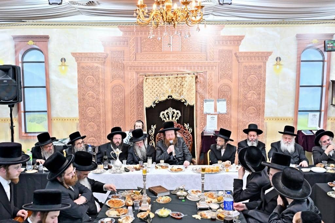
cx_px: 168
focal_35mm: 36
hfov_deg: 53.1
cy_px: 112
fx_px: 335
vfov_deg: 36.8
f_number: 4
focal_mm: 24
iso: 640
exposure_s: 1/160
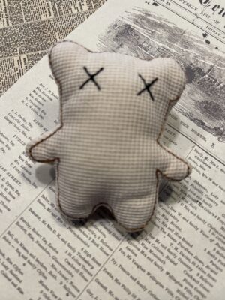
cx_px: 112
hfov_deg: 54.9
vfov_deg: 69.4
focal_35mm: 25
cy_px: 150
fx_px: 217
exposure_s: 1/100
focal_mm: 5.1
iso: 125
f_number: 1.6
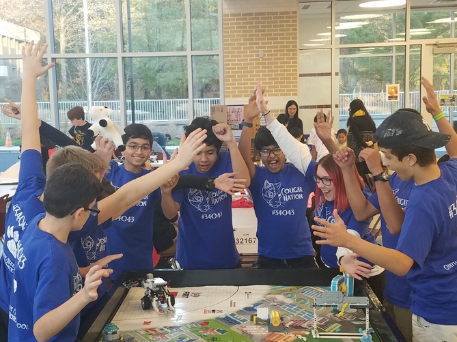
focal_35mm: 28
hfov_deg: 63.5
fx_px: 369
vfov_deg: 49.7
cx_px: 227
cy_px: 177
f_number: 1.7
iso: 100
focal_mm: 4.2
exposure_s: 1/100
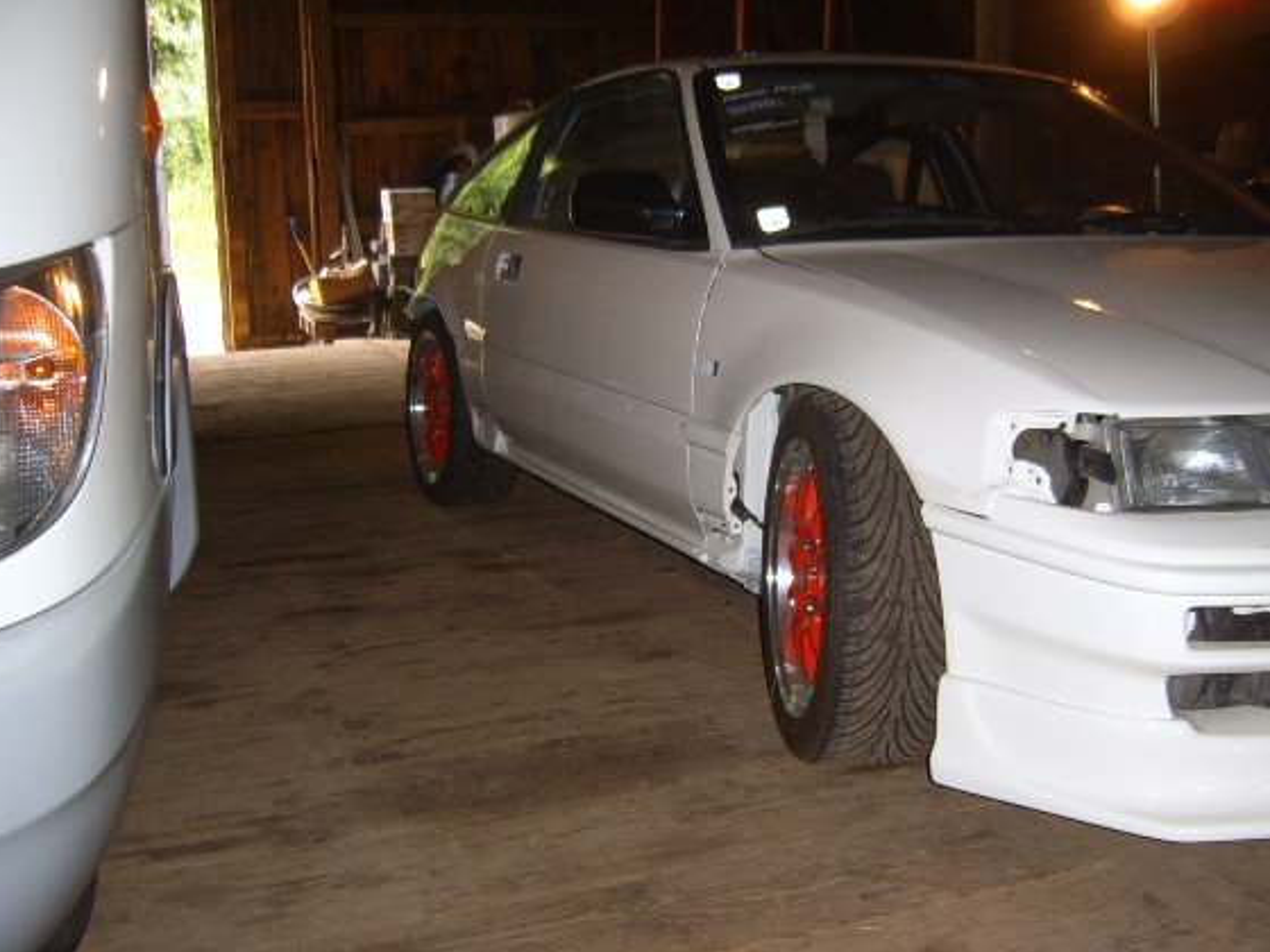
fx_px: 1468
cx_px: 689
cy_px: 449
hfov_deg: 46.7
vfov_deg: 35.9
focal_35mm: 40
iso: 69
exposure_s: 1/30
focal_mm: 5.8
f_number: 2.8
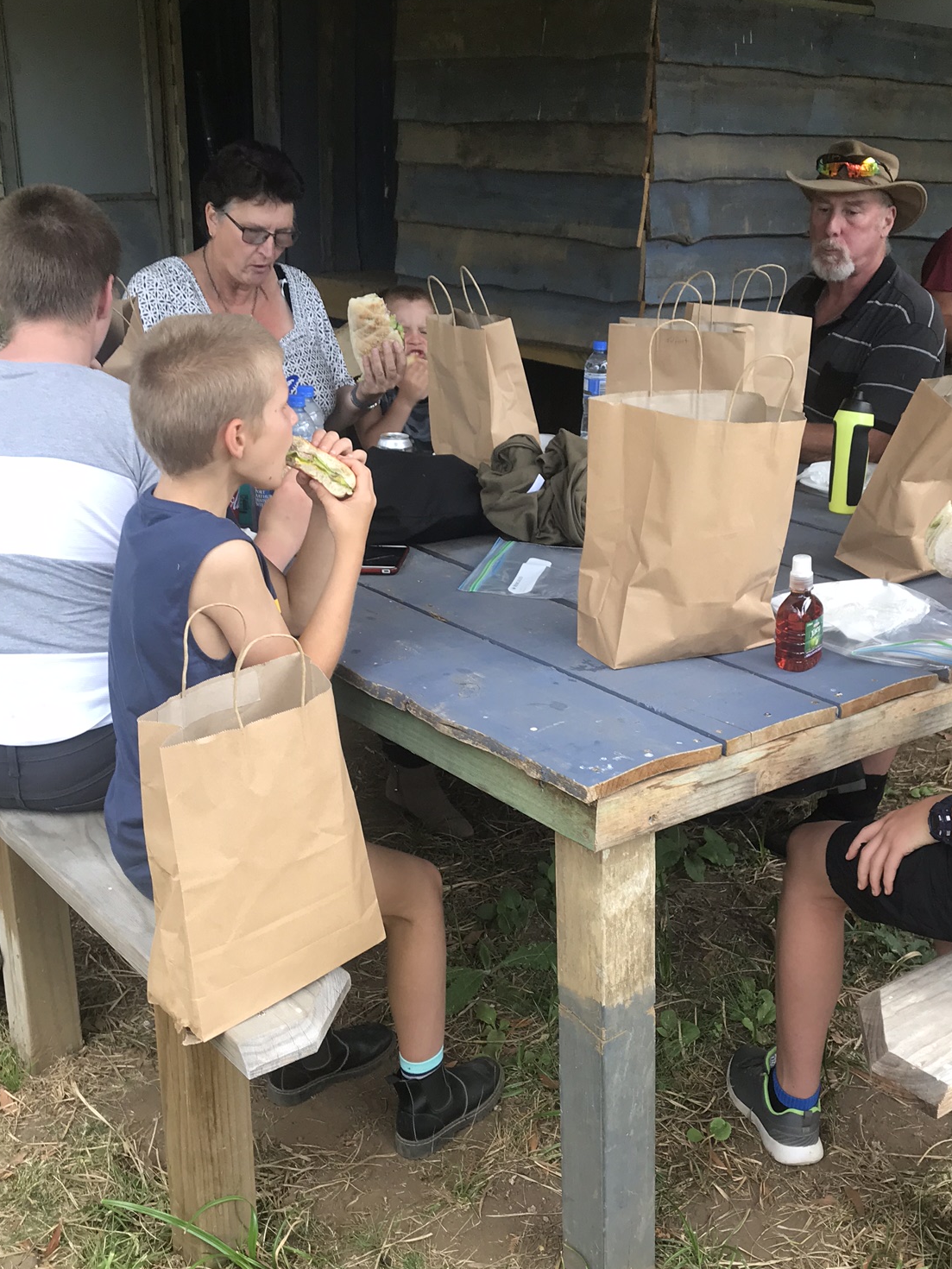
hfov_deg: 36.7
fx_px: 1430
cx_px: 569
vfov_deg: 47.8
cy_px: 666
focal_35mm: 39
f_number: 1.8
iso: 20
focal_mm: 3.99
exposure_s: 1/107
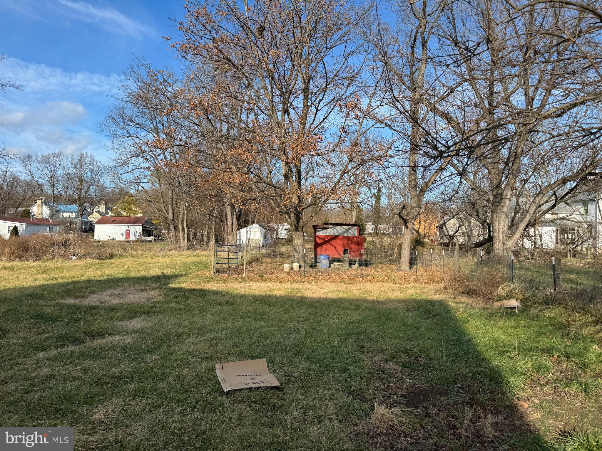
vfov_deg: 56.8
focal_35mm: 24
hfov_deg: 71.6
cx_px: 301
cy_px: 226
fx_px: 417
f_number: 1.78
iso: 80
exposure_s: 1/2415
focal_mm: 6.76
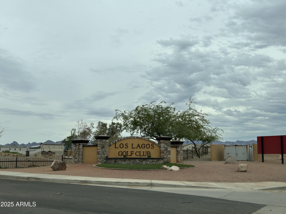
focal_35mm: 48
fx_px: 397
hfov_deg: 39.7
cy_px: 107
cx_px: 143
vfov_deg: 30.3
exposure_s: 1/2028
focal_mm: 6.86
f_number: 1.78
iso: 64
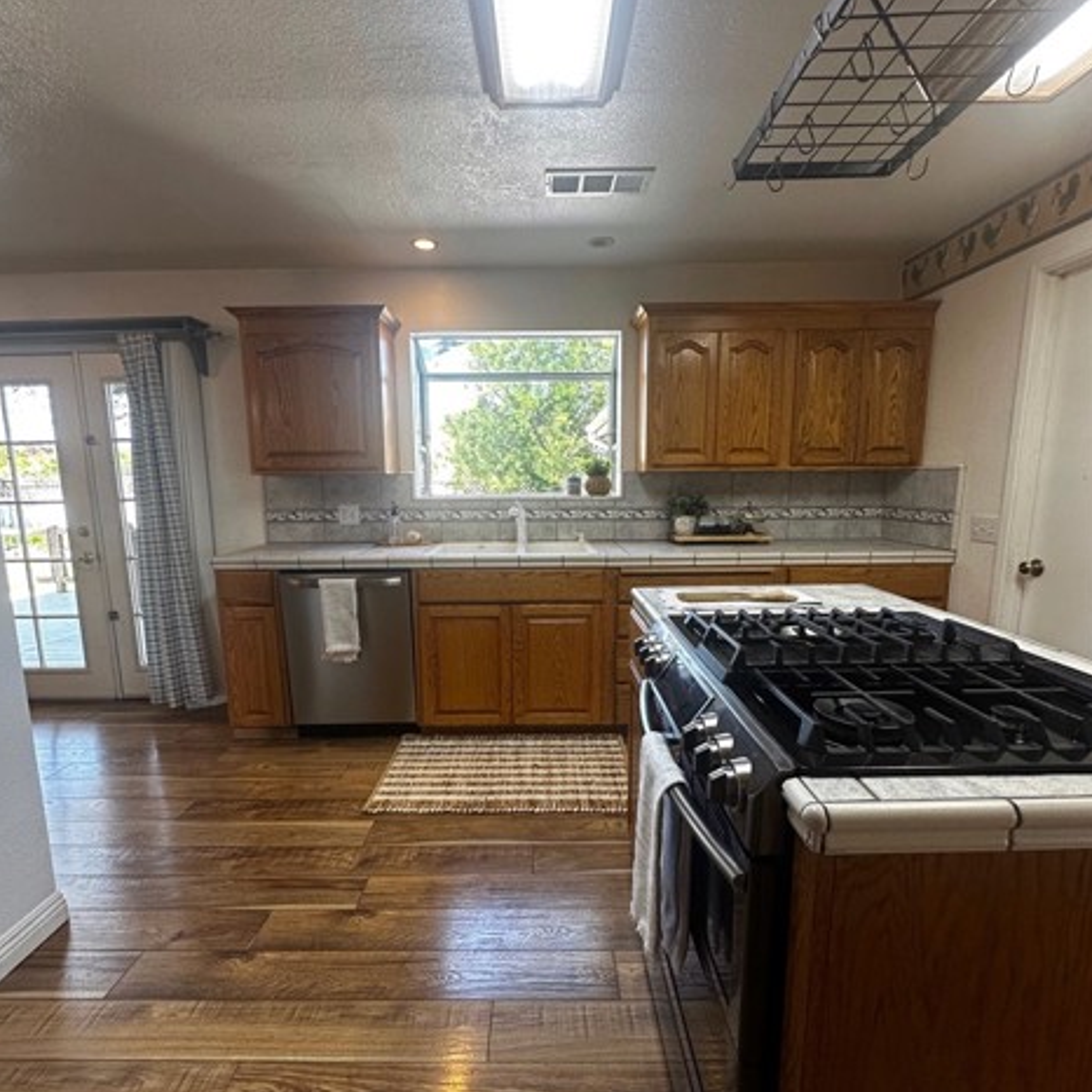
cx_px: 537
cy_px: 612
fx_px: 607
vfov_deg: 83.6
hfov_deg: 84.0
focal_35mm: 17
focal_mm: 2.22
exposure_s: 1/120
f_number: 2.2
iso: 160
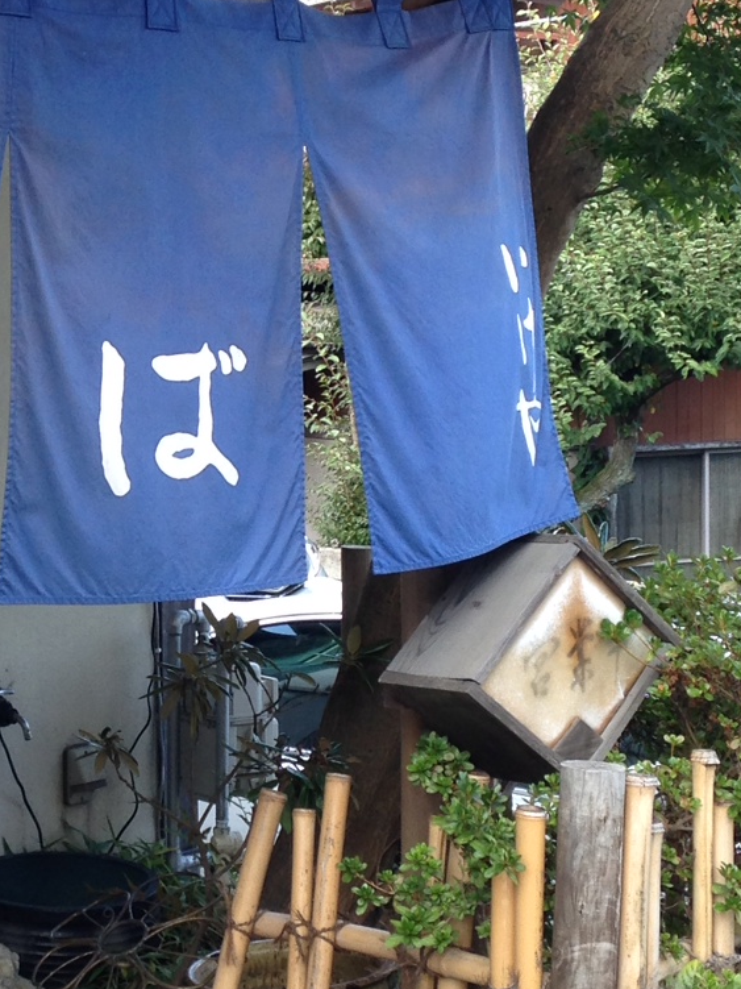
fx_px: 2569
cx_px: 124
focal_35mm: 90
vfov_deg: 21.8
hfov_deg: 16.3
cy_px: 458
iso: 50
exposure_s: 1/120
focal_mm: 4.12
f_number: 2.4
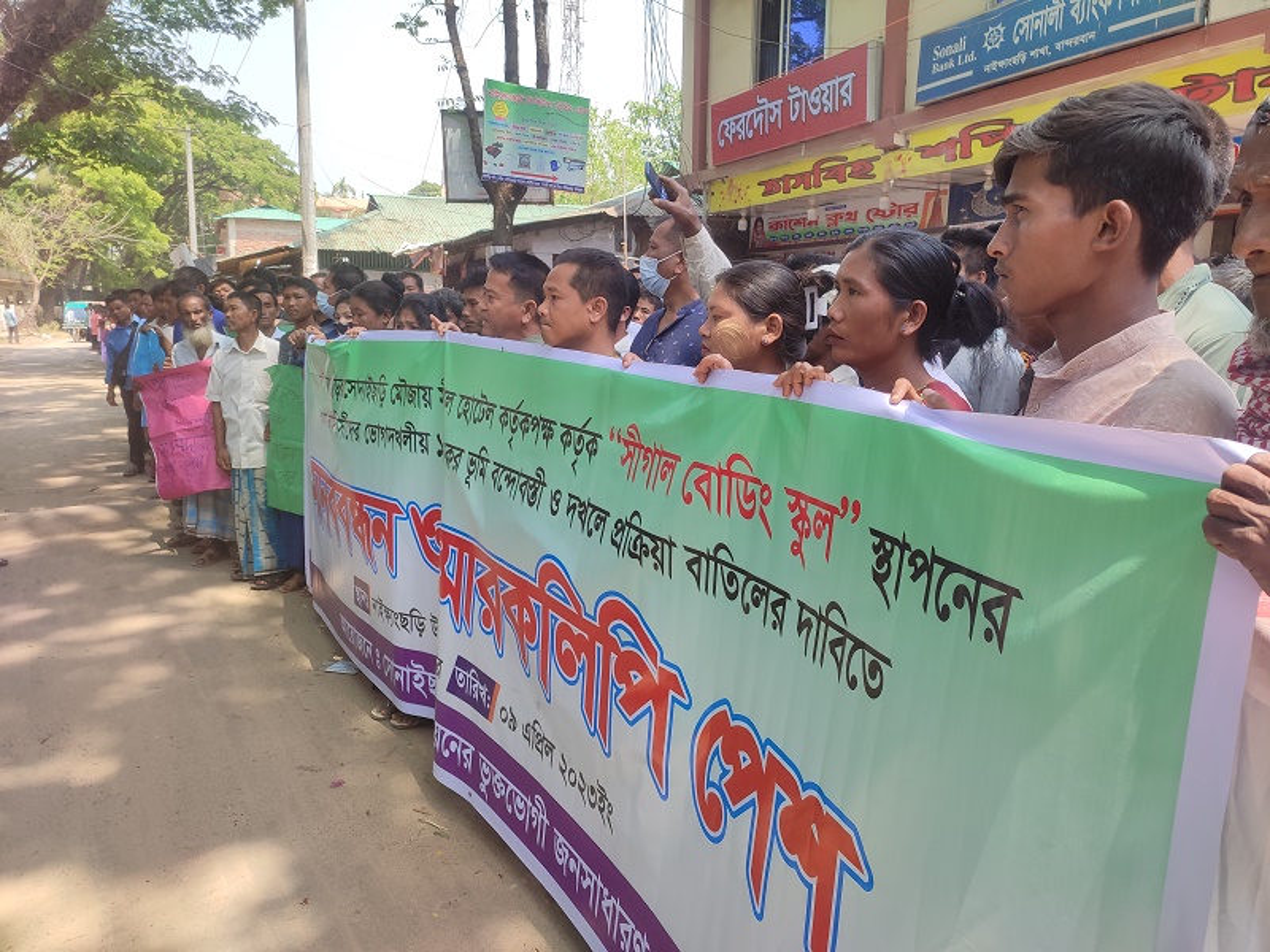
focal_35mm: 25
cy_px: 476
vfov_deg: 54.9
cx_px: 635
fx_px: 917
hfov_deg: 69.4
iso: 50
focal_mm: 6.04
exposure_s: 1/180
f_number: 1.9
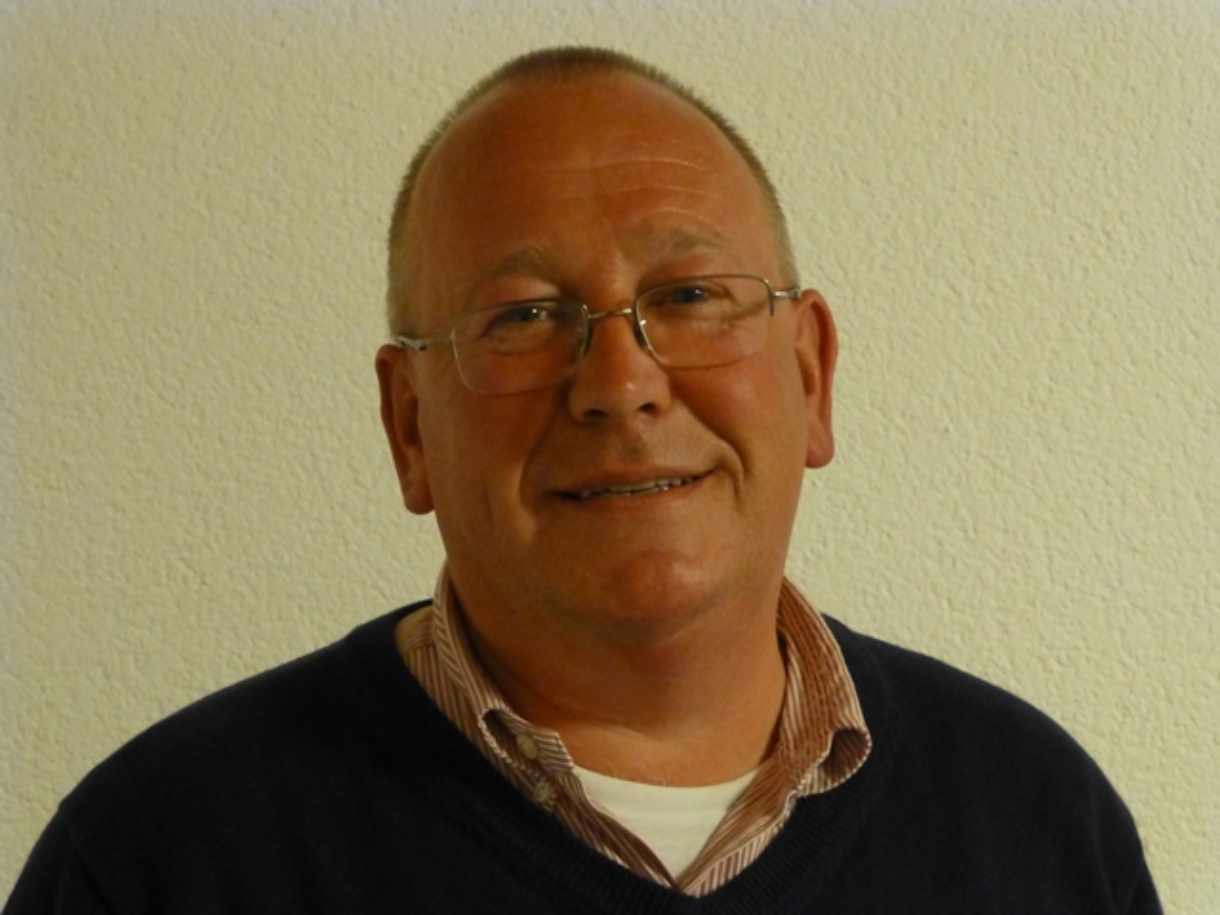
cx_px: 610
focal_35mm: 90
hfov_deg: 21.8
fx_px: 3172
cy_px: 458
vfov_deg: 16.4
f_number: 5.2
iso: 1000
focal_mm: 16.1
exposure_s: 1/15
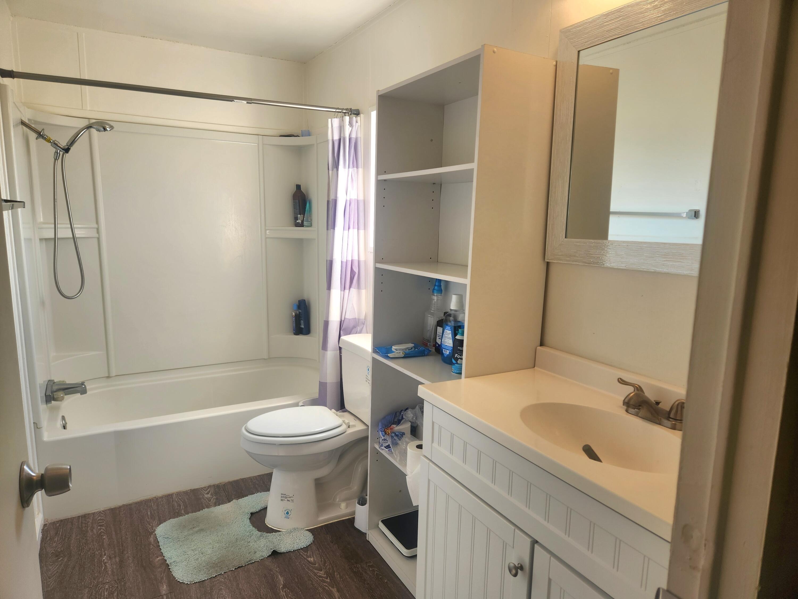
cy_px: 300
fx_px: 530
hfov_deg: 73.9
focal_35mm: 23
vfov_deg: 58.9
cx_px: 399
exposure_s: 1/120
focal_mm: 5.4
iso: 40
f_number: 1.8
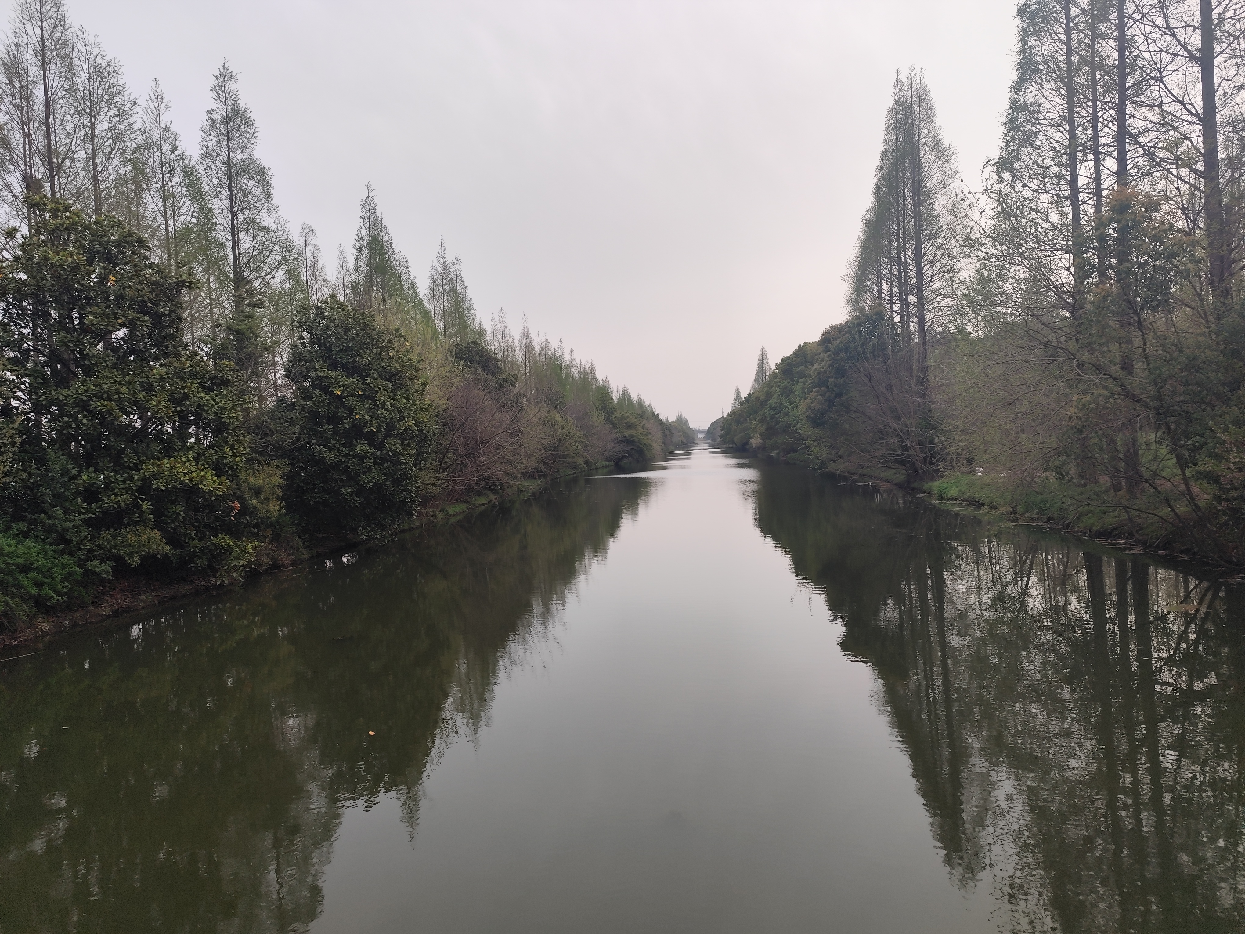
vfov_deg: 58.9
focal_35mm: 23
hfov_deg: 73.9
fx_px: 827
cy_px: 467
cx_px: 622
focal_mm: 6.14
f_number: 1.65
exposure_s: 1/134
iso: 50
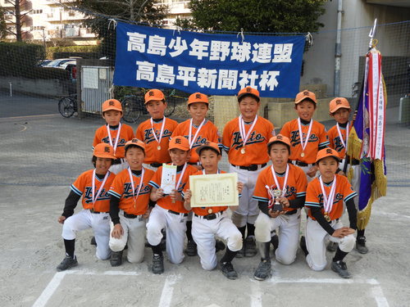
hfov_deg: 34.9
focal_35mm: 55
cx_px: 205
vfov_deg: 26.6
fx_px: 651
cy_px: 154
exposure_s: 1/160
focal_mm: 9.9
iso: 100
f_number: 4
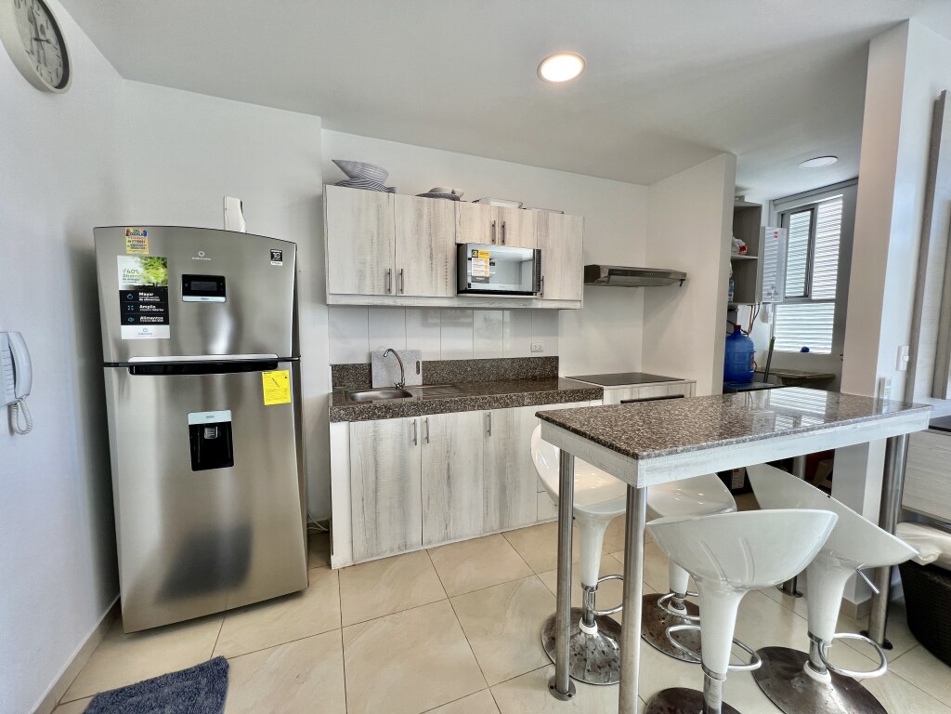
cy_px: 357
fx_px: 357
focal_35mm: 13
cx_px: 476
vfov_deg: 89.9
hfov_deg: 106.2
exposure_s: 1/99
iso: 50
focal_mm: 1.57
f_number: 1.8
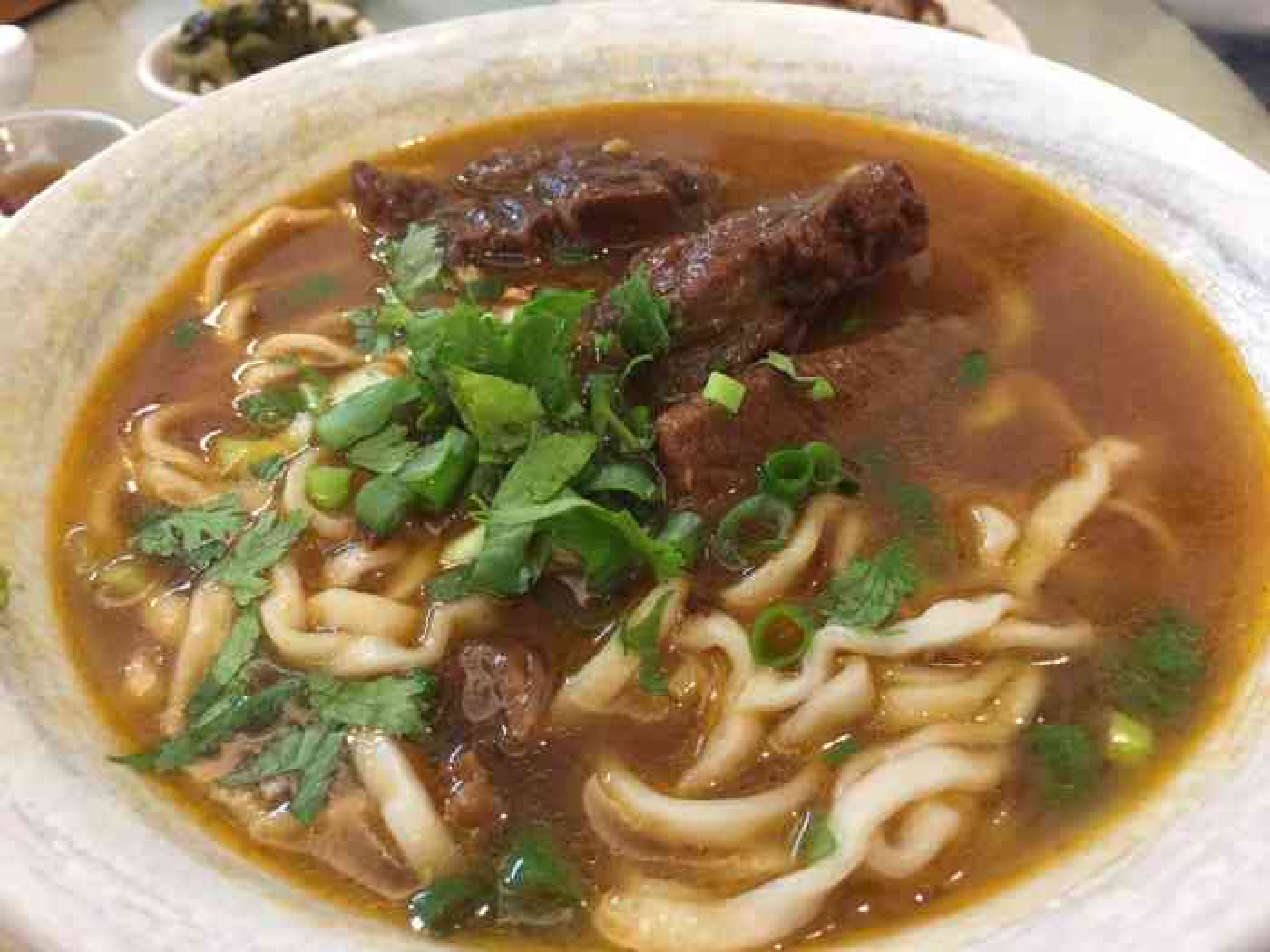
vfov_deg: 48.2
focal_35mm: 29
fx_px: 1064
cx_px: 635
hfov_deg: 61.7
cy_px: 476
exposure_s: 1/15
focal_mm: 4.15
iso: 100
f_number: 2.2
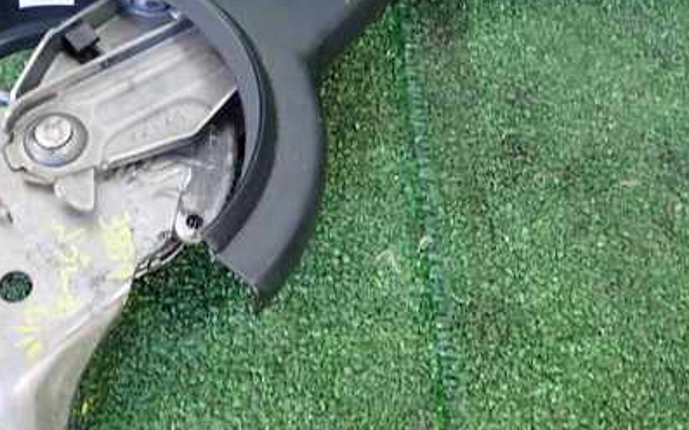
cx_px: 281
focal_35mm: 48
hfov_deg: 41.7
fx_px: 901
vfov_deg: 26.8
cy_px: 161
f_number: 2.3
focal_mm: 5.4
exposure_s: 1/30
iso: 400
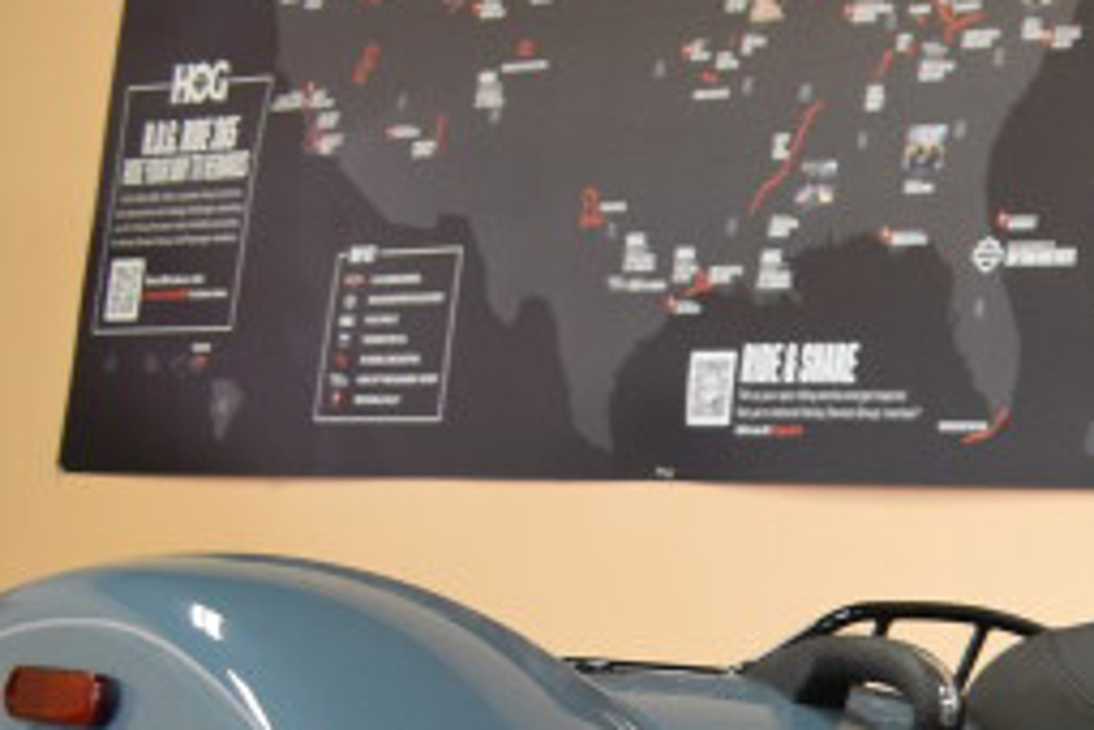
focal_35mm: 148
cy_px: 1078
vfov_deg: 9.0
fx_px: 4508
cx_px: 2360
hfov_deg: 11.9
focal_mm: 21
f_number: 3.8
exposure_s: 1/60
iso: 900
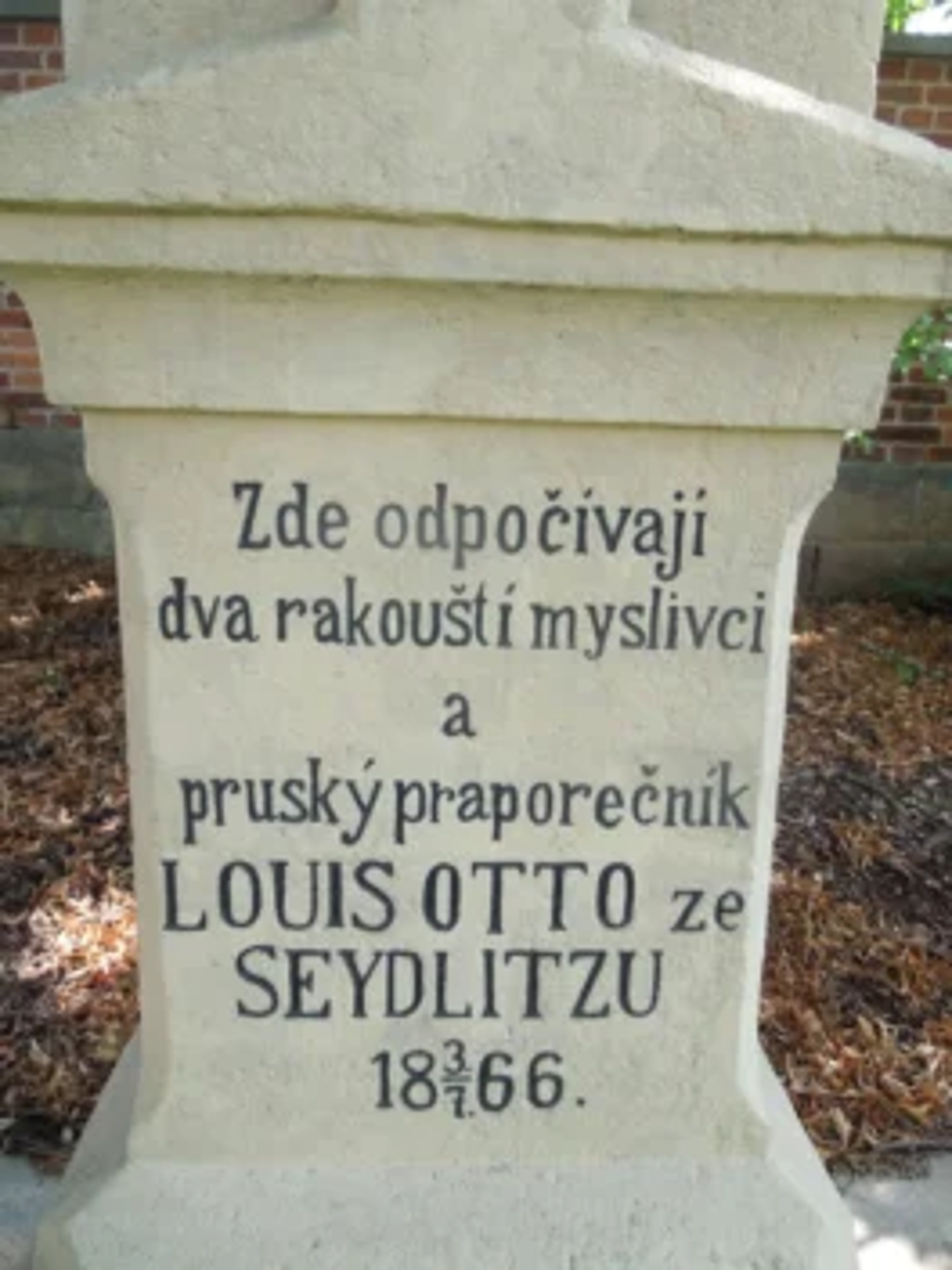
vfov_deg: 69.4
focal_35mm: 25
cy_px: 635
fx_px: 917
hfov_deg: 54.9
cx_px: 476
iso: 400
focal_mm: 4.5
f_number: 3.3
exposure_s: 1/400
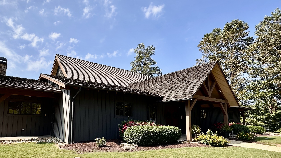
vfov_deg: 53.0
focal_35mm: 21
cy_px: 100
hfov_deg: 82.0
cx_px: 103
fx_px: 156
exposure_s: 1/1014
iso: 40
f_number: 2.2
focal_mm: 2.22
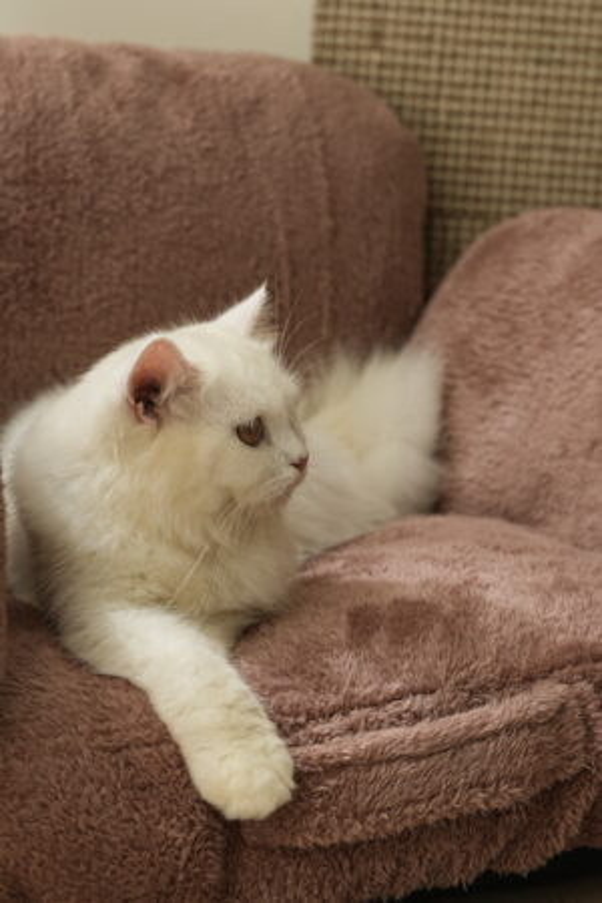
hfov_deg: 18.2
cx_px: 301
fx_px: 1881
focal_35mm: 75
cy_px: 452
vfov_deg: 27.0
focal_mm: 50
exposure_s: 1/160
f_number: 4
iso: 100
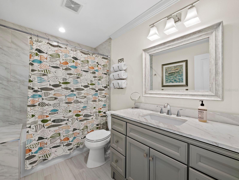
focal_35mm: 14
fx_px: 97
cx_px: 120
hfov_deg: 102.0
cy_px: 90
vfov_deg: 85.7
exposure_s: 1/2
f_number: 13
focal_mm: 7
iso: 320
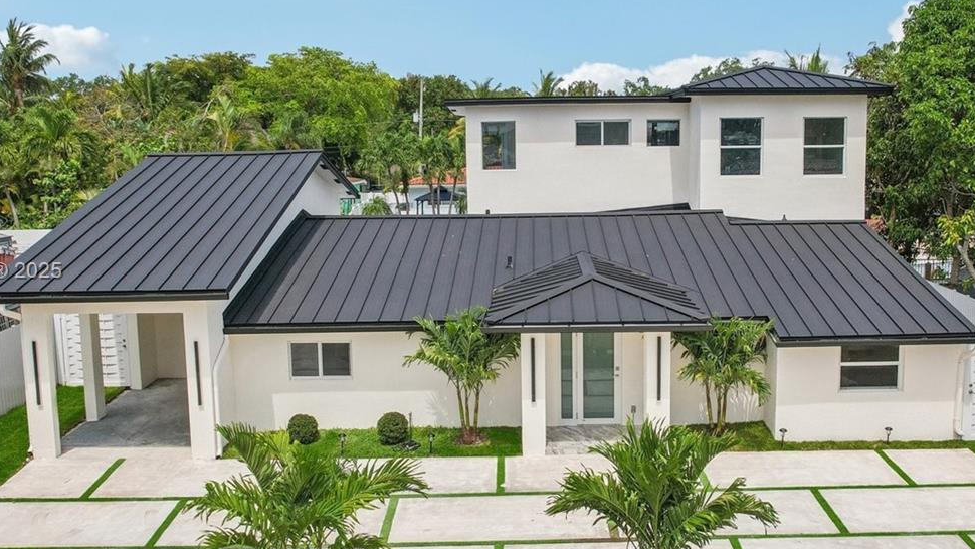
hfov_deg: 52.7
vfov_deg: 31.2
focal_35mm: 38
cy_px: 272
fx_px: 983
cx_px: 545
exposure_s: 1/2500
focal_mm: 8.4
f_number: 2.8
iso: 120
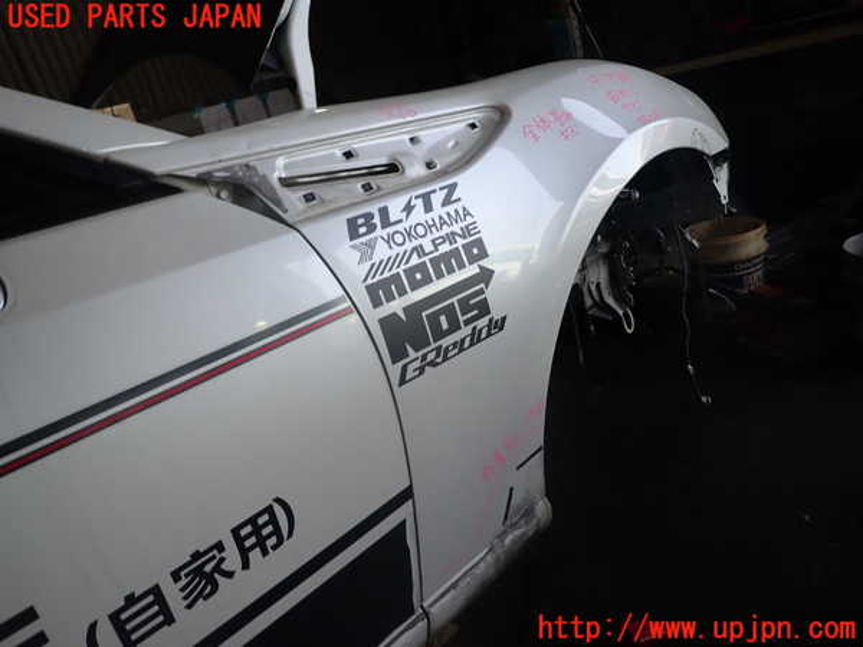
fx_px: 623
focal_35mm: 25
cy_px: 324
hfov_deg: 69.4
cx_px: 432
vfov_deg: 54.9
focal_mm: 4.5
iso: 100
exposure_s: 1/30
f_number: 5.6
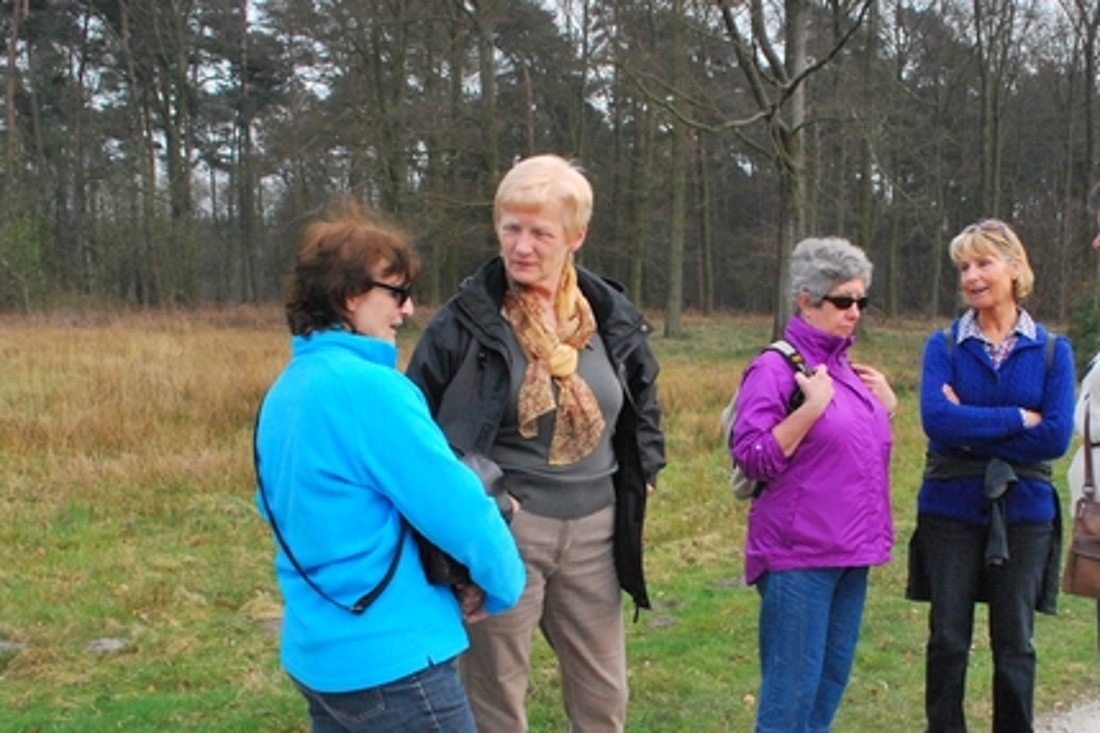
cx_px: 715
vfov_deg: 31.6
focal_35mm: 42
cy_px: 496
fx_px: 1283
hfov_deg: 45.8
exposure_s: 1/500
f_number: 11
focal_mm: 20
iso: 1600
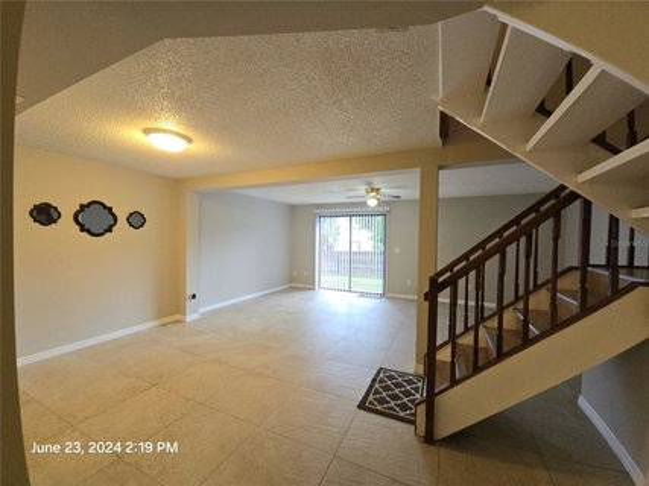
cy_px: 243
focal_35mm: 13
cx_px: 324
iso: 160
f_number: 2.2
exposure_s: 1/60
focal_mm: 2.2
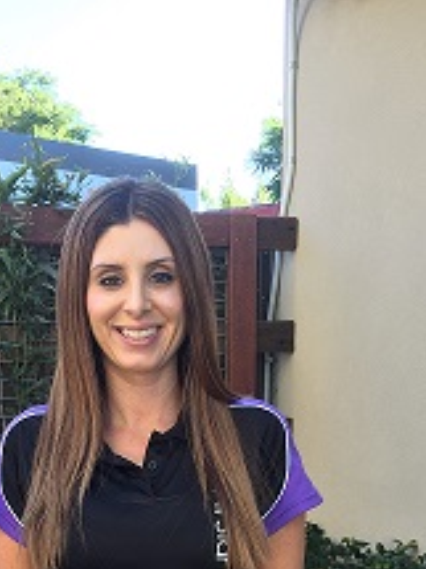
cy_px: 537
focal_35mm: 55
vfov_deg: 32.7
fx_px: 903
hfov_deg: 26.5
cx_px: 161
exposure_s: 1/120
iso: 32
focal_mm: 4.15
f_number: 2.2
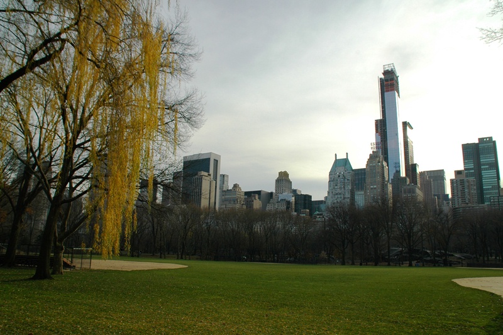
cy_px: 168
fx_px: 377
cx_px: 252
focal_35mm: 27
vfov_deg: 47.9
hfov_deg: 67.4
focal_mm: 18
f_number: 10
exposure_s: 1/320
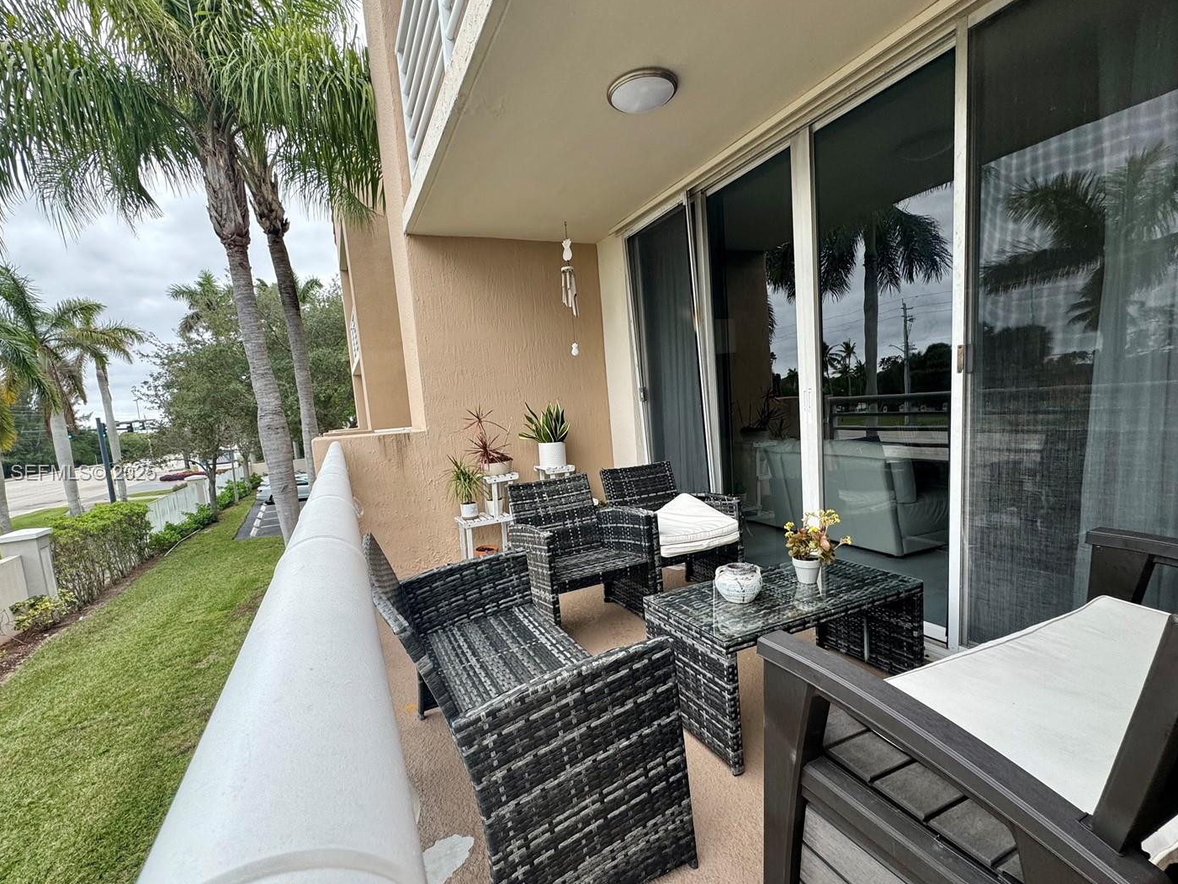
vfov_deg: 78.0
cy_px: 474
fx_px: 544
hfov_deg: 94.5
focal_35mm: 16
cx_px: 567
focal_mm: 2.22
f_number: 2.2
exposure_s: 1/139
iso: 40
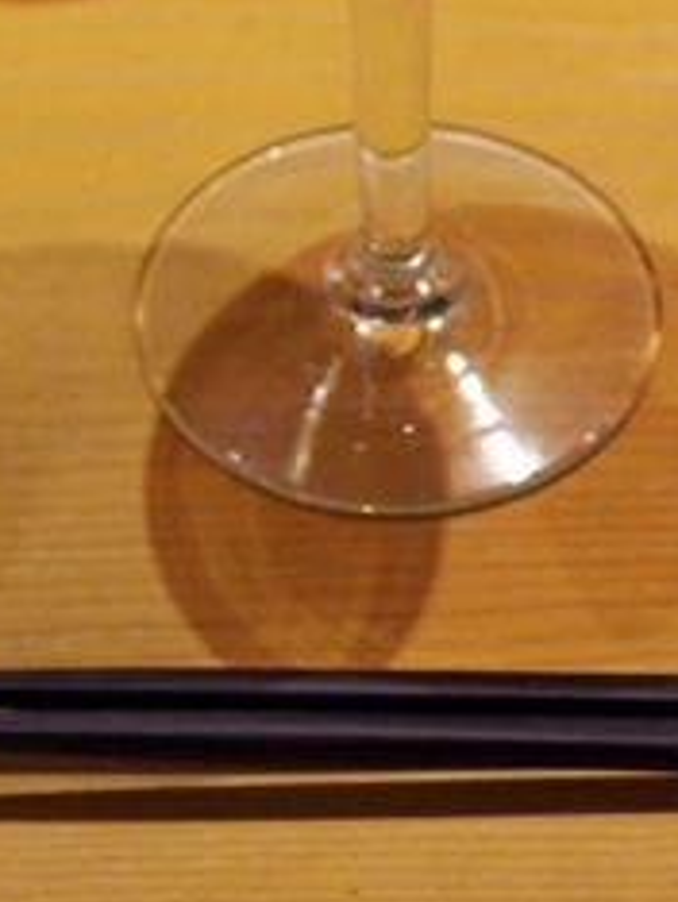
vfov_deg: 8.0
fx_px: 6413
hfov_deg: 6.0
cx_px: 574
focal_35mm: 246
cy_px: 23
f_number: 3.5
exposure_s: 1/25
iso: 1600
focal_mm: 45
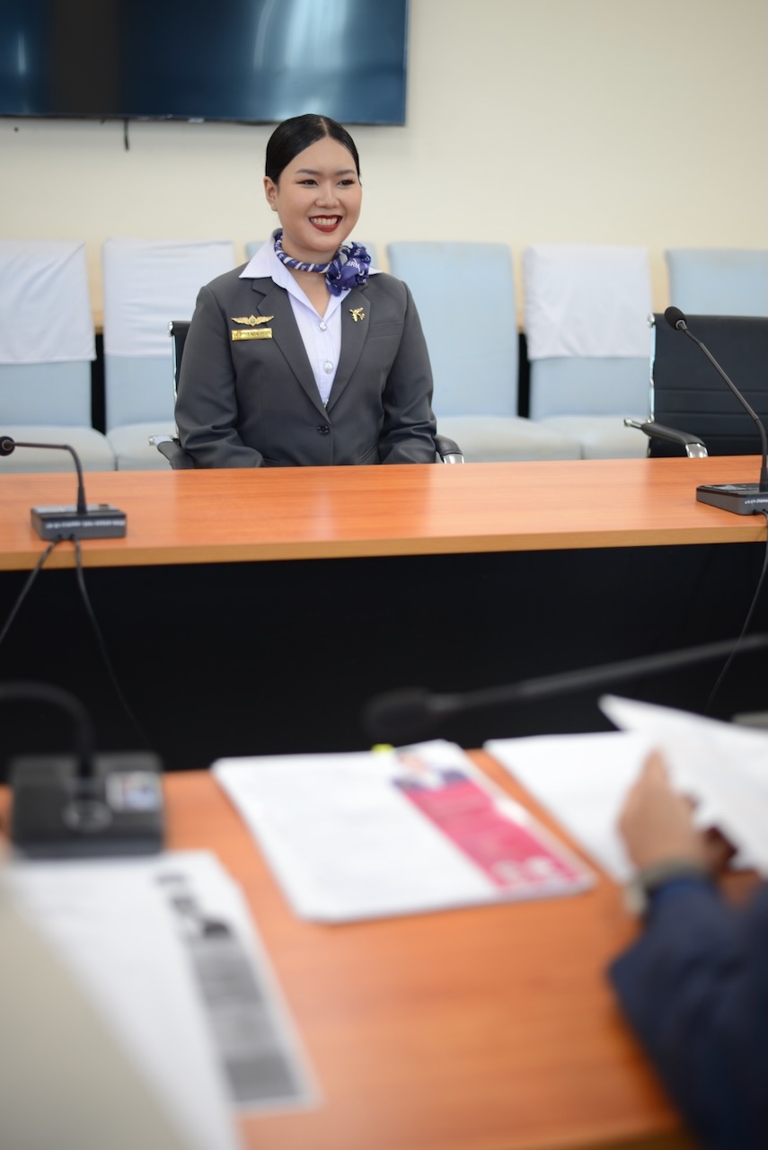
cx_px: 384
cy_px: 575
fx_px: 1598
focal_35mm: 50
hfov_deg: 27.0
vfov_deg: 39.6
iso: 320
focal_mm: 50
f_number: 1.8
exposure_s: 1/125
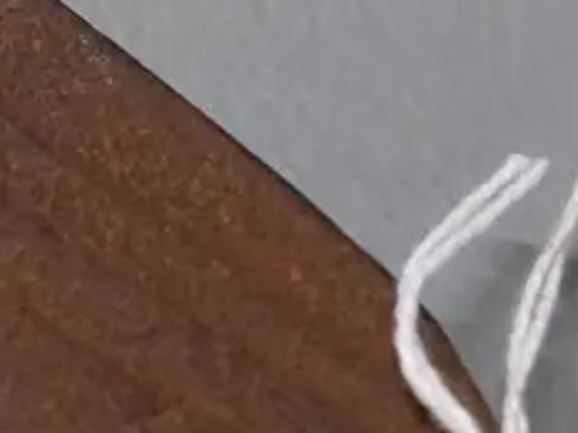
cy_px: -114
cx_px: -695
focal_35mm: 185
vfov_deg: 7.9
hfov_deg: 9.7
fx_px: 3089
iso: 3200
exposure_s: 1/125
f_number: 5.6
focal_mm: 21
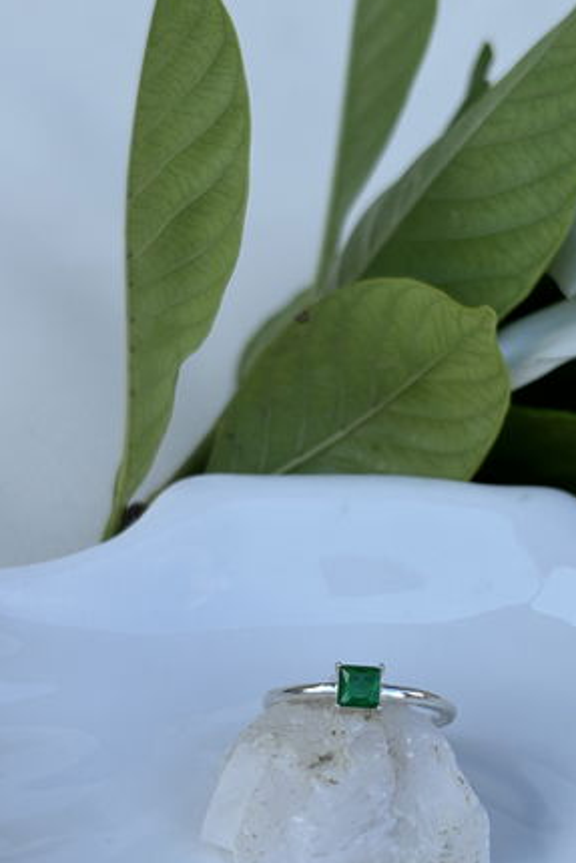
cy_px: 519
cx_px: 351
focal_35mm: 67
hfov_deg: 20.3
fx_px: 1607
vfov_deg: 30.0
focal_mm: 5.96
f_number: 1.6
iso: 32
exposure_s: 1/1279
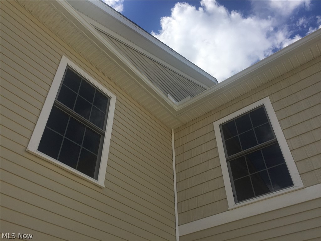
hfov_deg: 61.7
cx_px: 160
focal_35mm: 29
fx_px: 269
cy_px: 120
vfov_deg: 48.2
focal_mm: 4.15
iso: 32
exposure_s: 1/3300
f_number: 2.2
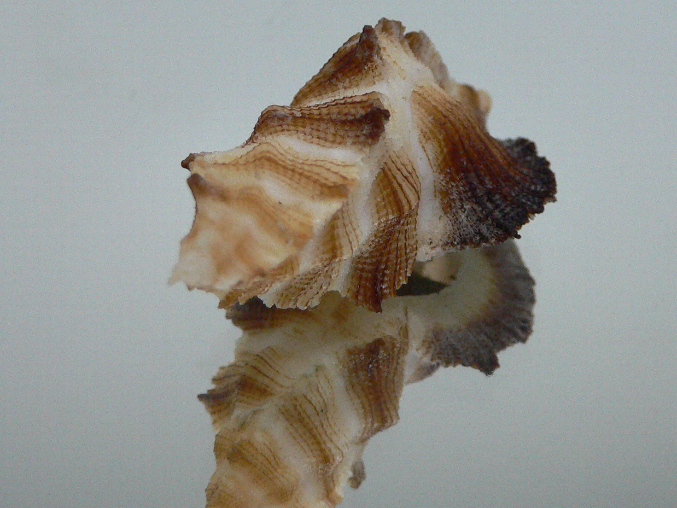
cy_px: 187
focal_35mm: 48
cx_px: 377
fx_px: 939
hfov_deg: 39.6
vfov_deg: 30.1
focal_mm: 4.6
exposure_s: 1/60
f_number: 2.8
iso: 200
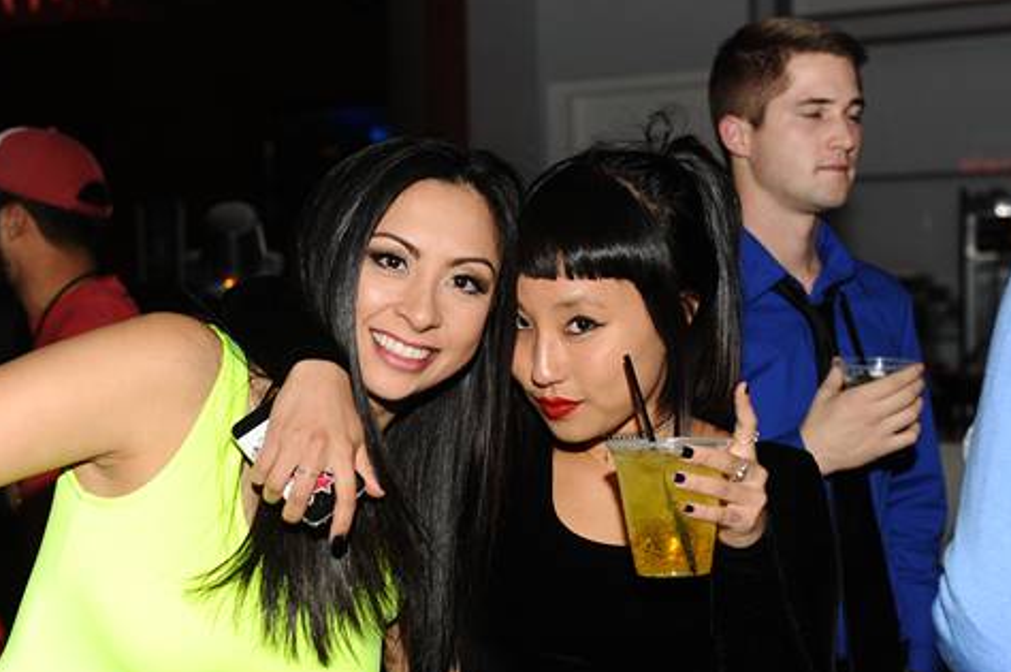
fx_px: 1823
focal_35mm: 65
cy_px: 378
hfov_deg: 31.0
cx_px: 461
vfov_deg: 20.9
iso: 800
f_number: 4.8
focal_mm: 56
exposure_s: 1/250
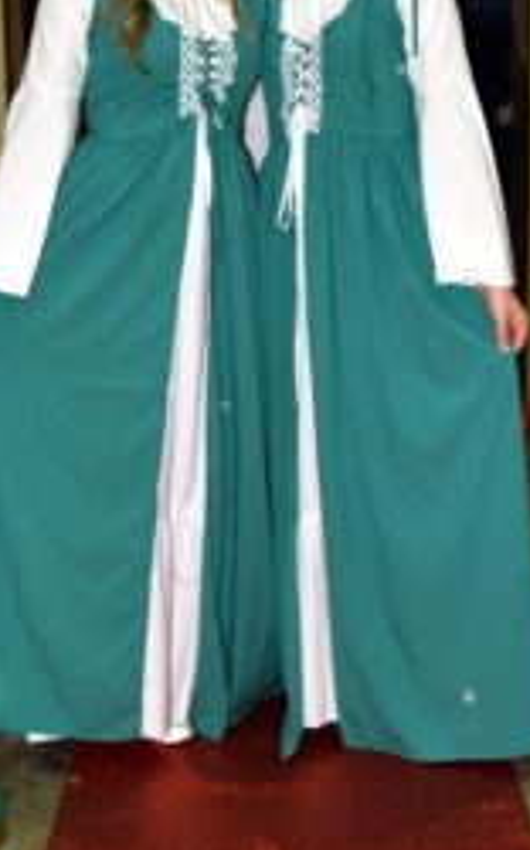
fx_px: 1087
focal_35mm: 47
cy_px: 428
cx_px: 236
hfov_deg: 27.4
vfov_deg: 42.7
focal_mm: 24
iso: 1600
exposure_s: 1/60
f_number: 6.3
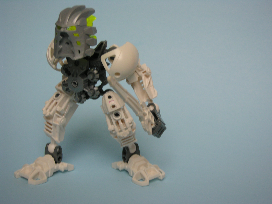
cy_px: 102
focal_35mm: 45
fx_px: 354
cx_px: 136
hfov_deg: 42.1
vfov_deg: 32.2
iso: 50
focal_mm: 11.5
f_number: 3.4
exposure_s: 1/4.1
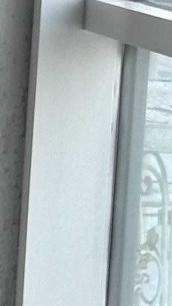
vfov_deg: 5.7
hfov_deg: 3.1
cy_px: 112
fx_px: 3090
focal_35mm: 381
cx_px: -393
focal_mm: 6.86
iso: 50
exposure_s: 1/162
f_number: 1.78
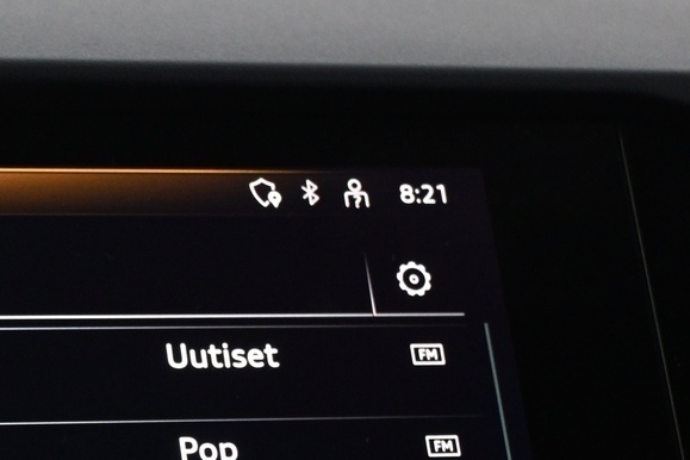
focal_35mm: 126
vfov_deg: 10.7
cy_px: 532
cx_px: -92
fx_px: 2415
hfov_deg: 15.8
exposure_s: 1/40
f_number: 4.8
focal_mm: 30
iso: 1600
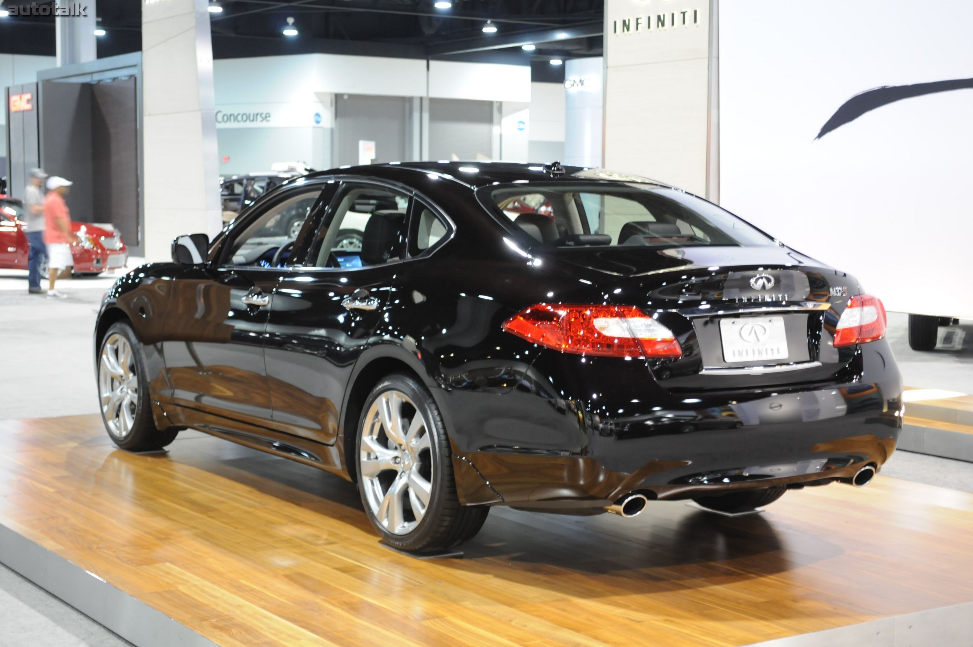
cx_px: 486
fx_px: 1620
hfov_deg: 33.4
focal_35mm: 60
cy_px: 324
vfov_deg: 22.6
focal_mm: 40
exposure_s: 1/6
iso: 800
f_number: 5.3
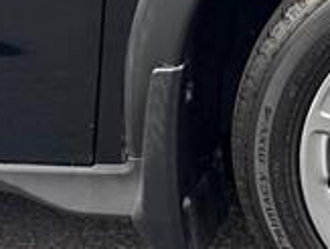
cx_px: 571
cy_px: -26
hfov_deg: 17.4
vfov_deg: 15.4
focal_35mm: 94
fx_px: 898
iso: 100
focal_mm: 6.76
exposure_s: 1/612
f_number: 1.78
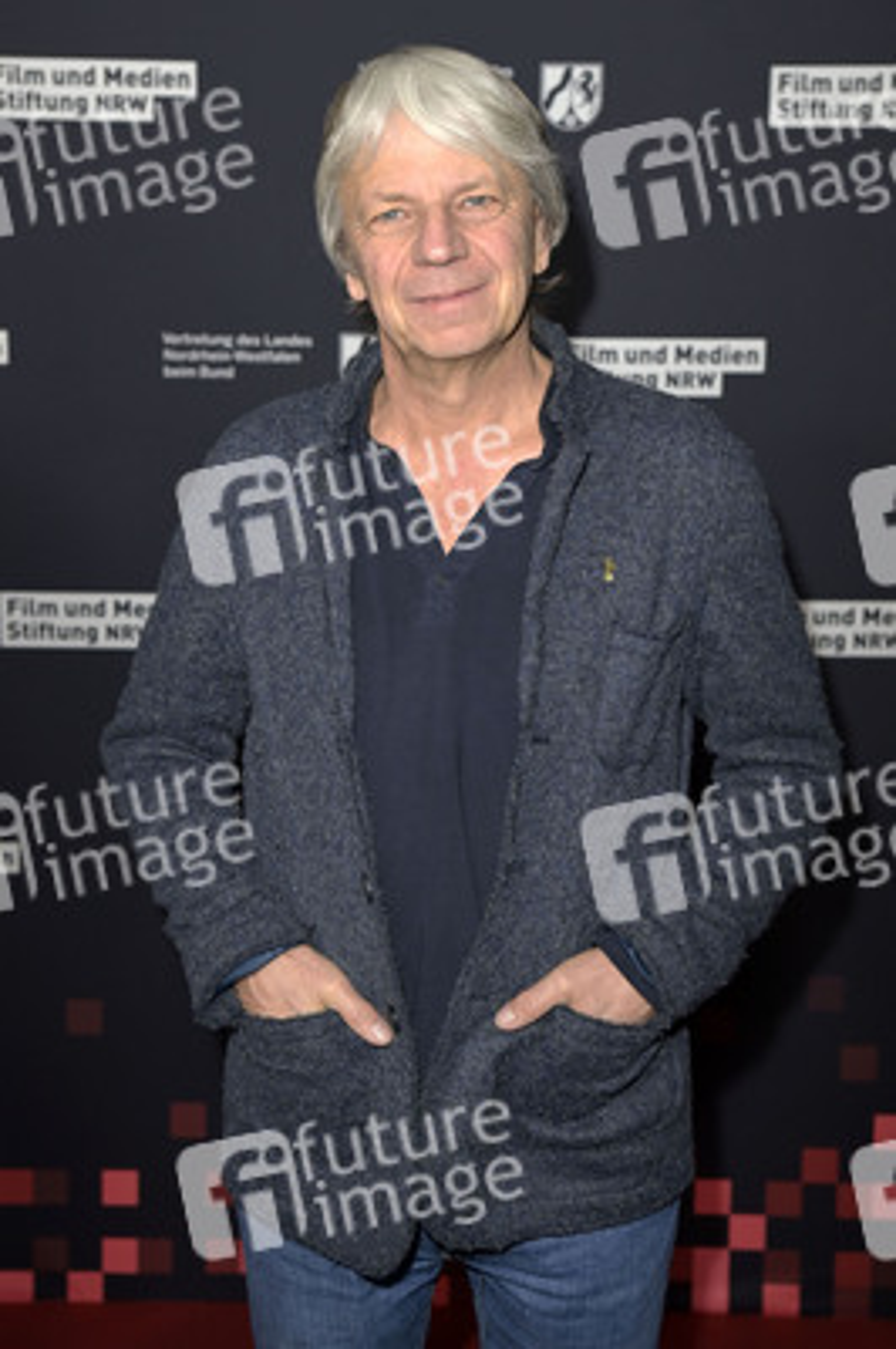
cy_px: 674
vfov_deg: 36.3
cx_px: 448
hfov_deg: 24.6
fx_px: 2057
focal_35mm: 55
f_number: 5
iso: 1000
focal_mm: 55
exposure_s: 1/250
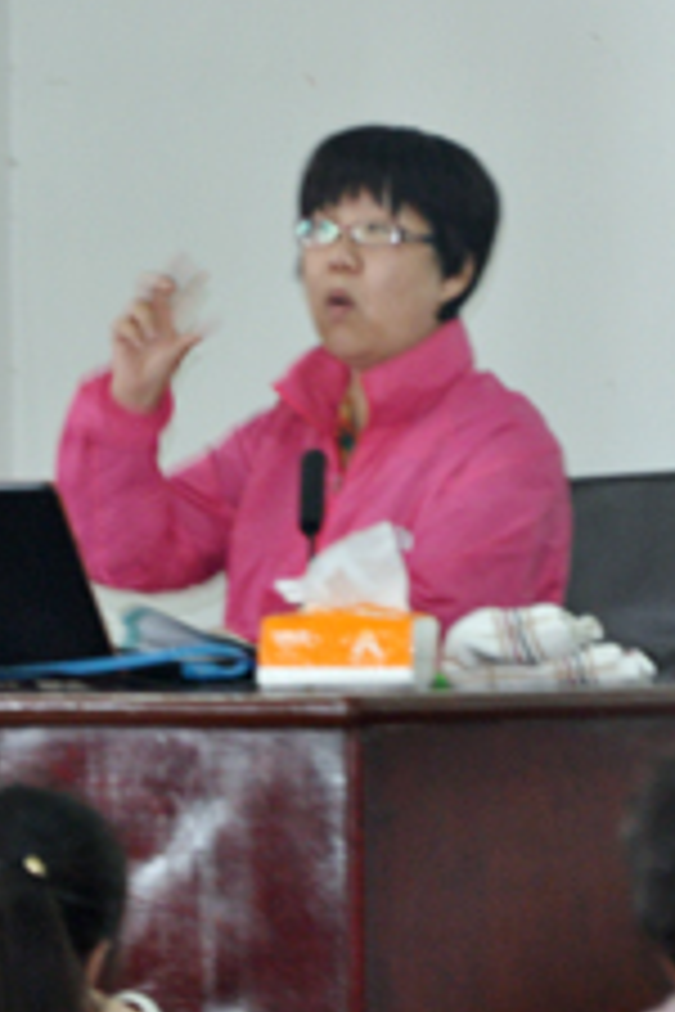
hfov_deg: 3.9
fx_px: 9818
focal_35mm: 349
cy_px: 468
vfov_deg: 5.9
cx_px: 360
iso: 800
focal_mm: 105
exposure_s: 1/10
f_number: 5.6
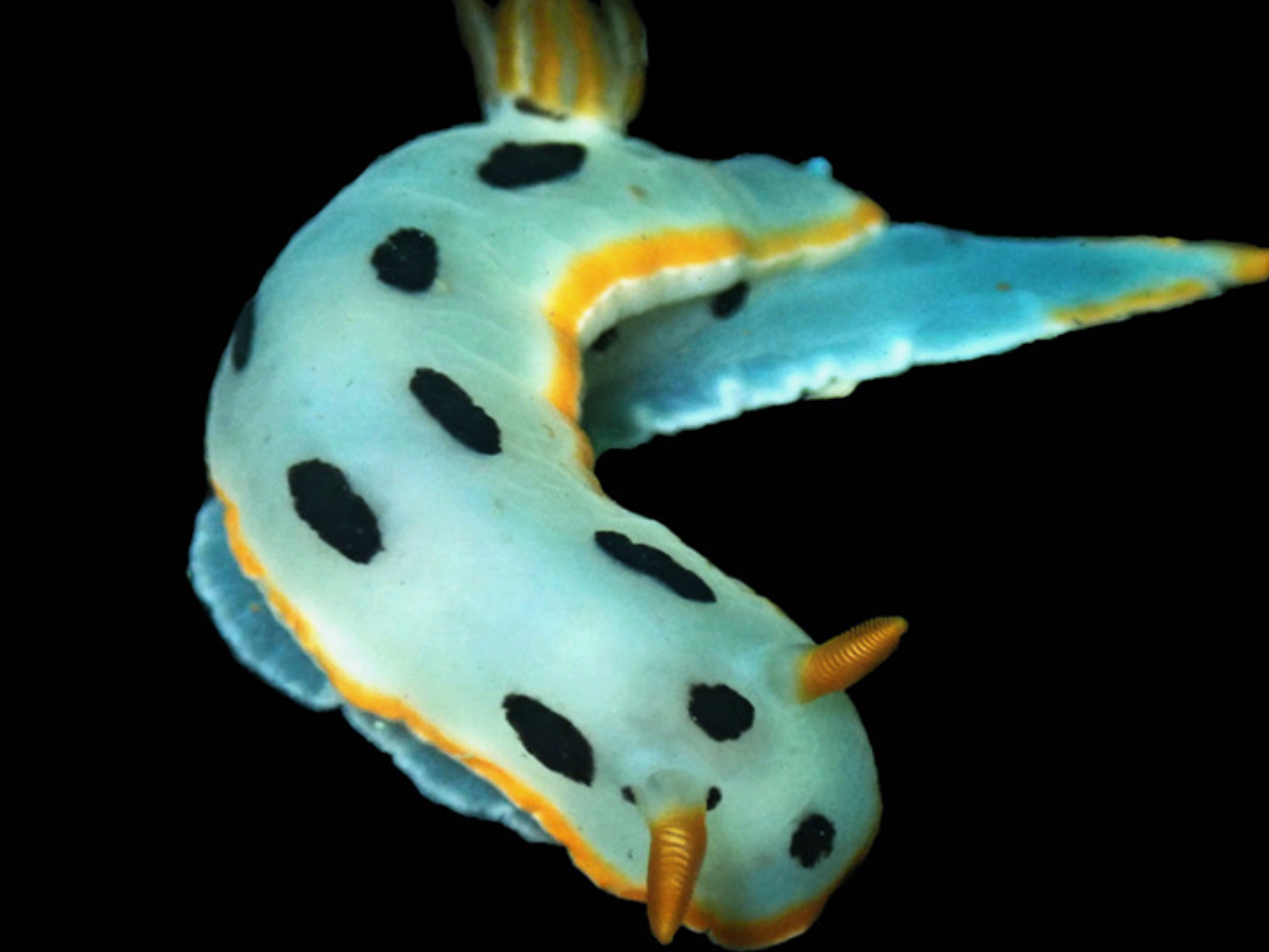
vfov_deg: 16.1
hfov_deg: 21.3
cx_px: 667
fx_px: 3373
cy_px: 447
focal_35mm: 92
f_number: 13
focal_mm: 14.62
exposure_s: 1/80
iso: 800
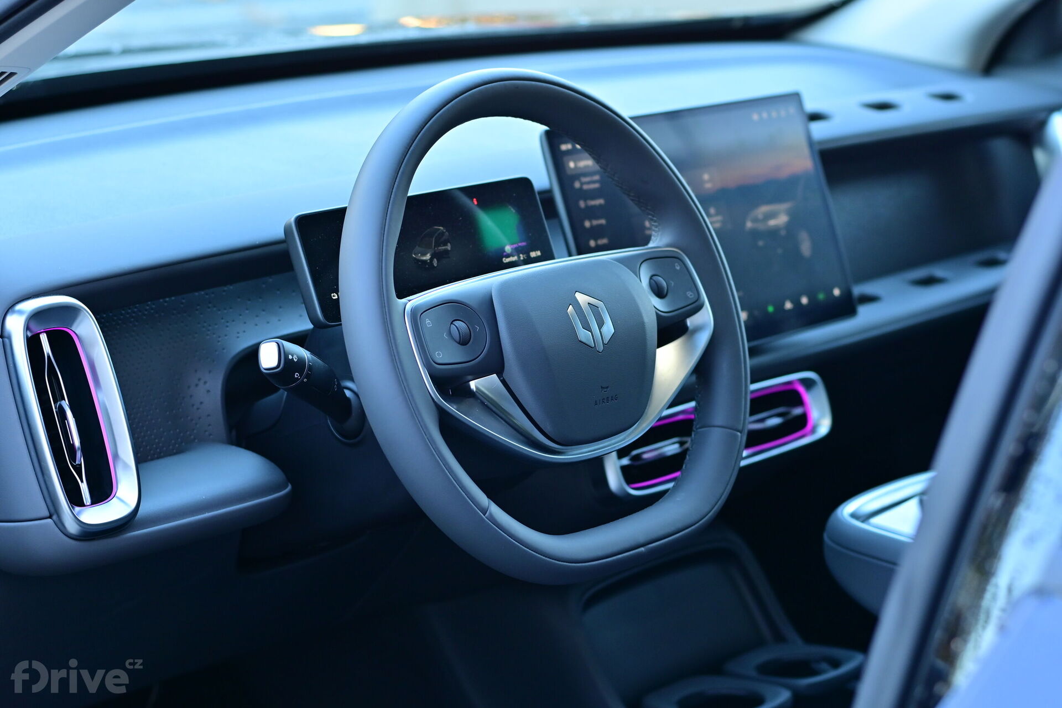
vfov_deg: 18.2
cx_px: 531
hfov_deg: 27.0
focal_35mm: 75
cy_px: 354
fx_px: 2212
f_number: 3.2
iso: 320
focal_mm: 50
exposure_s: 1/80
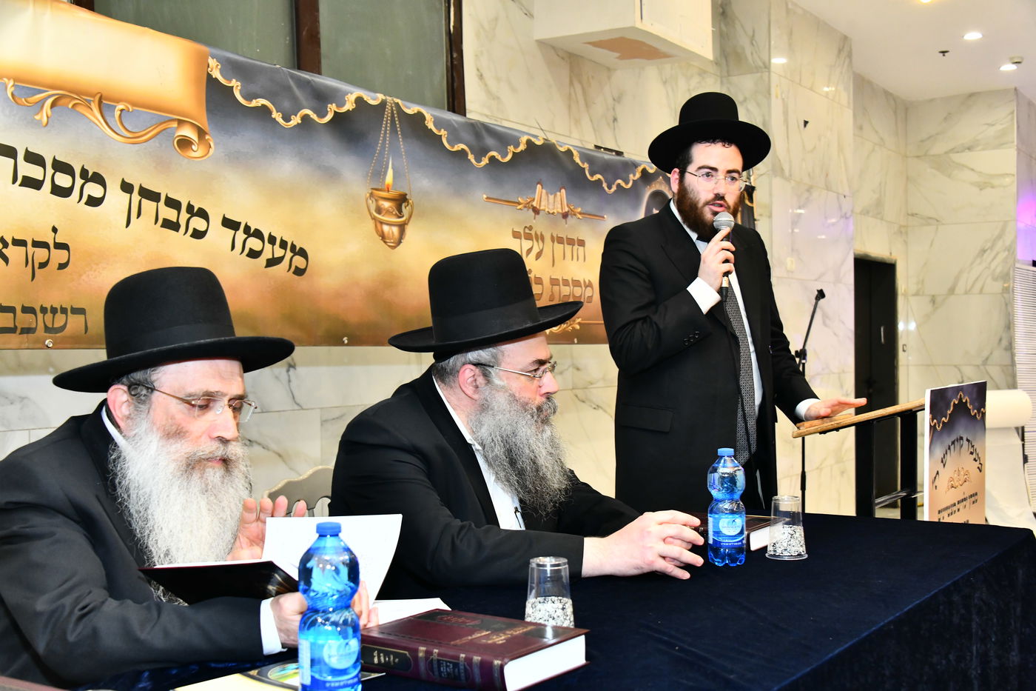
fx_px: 1266
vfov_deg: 30.5
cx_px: 518
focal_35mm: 44
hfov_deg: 44.5
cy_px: 346
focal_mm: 44
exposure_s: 1/100
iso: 2000
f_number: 5.6
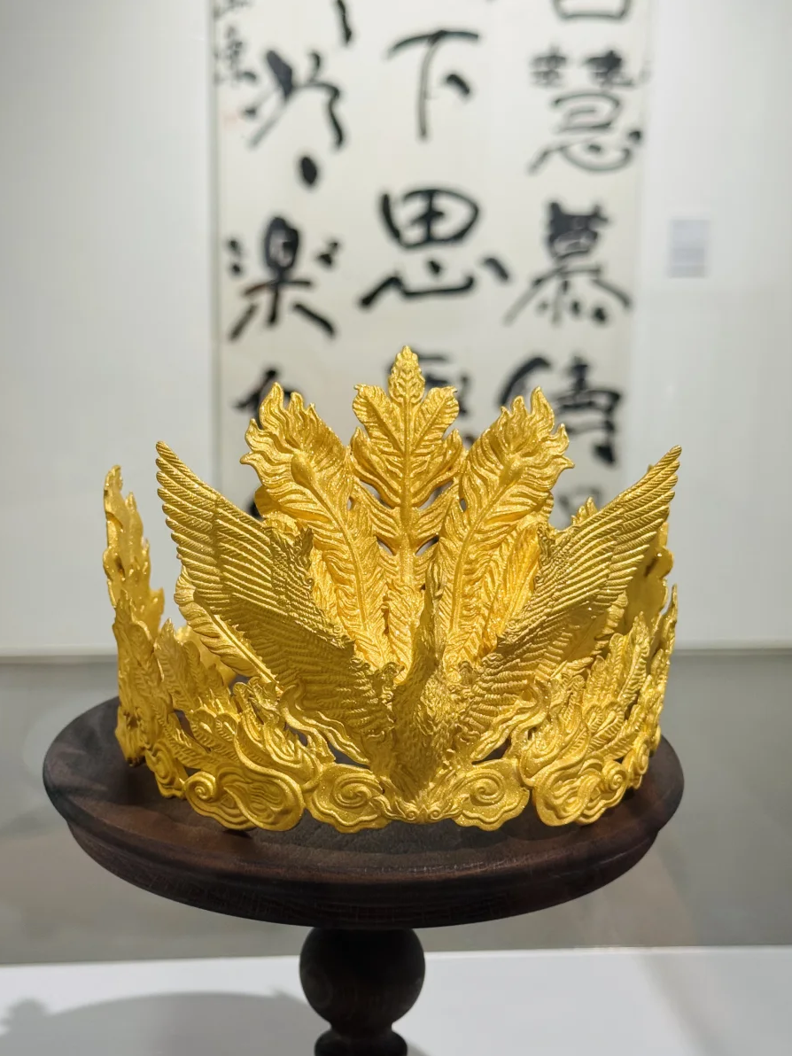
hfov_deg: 25.2
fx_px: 1769
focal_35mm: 58
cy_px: 636
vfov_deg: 33.1
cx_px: 374
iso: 100
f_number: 1.78
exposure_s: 1/84
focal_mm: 6.76
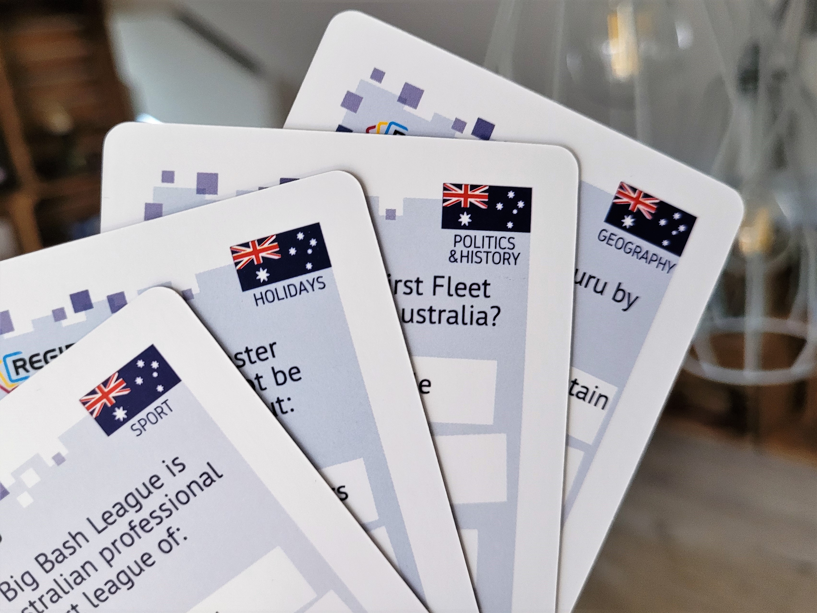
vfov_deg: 53.1
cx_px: 408
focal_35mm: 26
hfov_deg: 67.3
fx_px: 614
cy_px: 306
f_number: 1.8
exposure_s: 1/100
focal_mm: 5.4
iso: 250
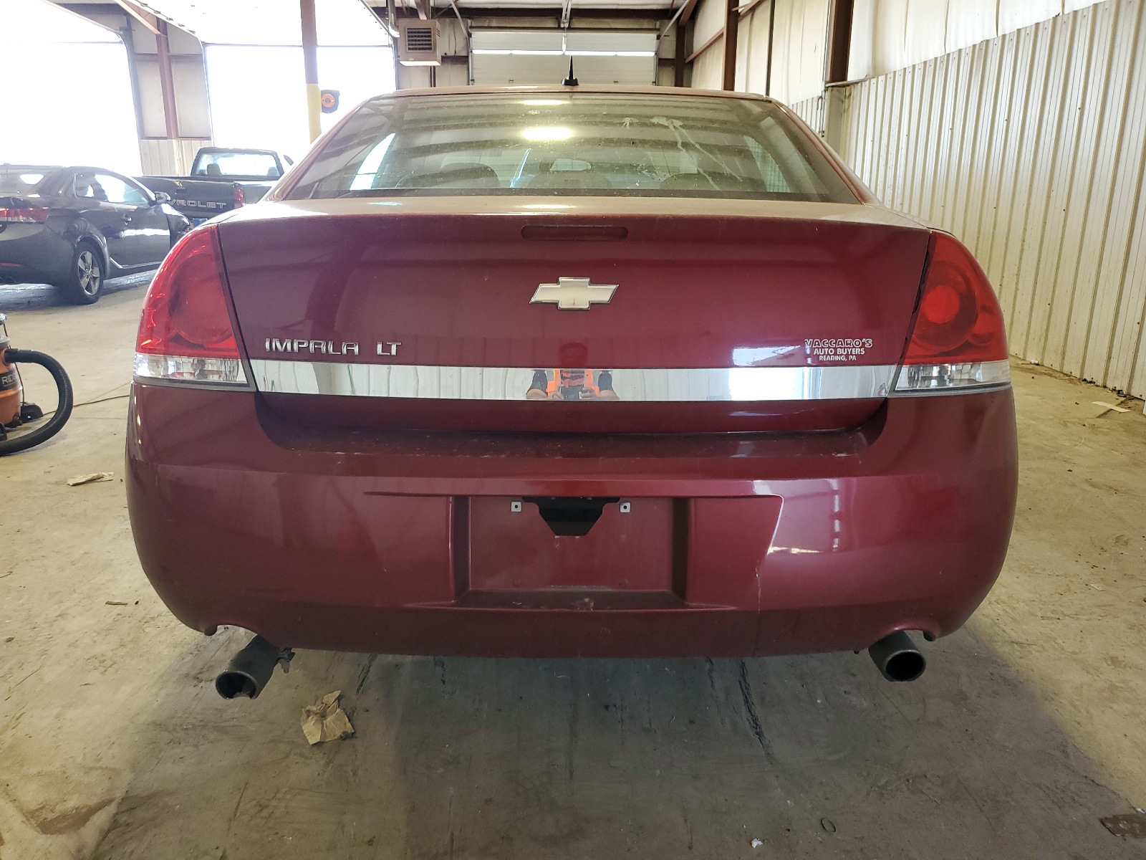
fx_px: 861
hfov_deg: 67.3
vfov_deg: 53.1
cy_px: 430
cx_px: 573
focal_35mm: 26
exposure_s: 1/60.2
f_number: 1.5
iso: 82
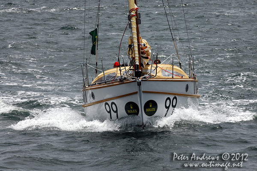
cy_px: 86
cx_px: 128
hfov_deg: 6.9
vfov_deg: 4.6
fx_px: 2140
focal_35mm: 300
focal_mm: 200
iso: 400
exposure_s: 1/1000
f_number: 9
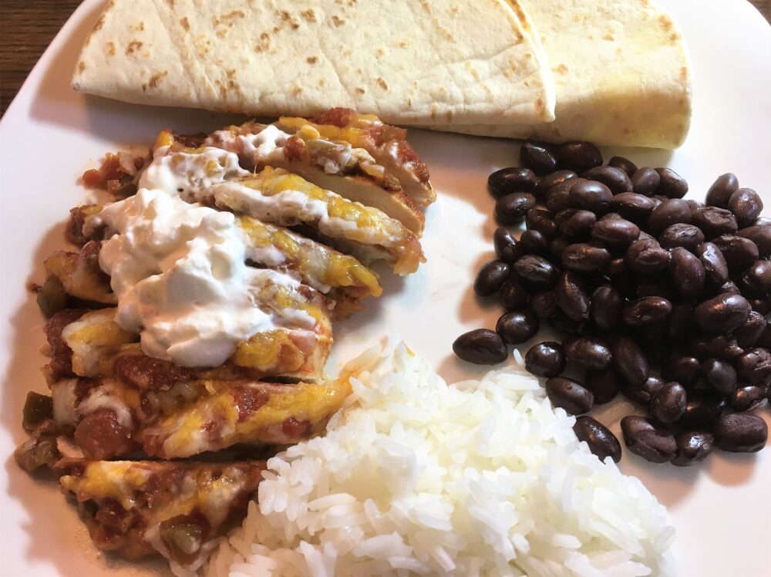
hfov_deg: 61.7
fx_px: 645
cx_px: 386
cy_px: 288
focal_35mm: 29
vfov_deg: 48.2
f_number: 2.2
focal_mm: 4.2
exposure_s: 1/30
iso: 40
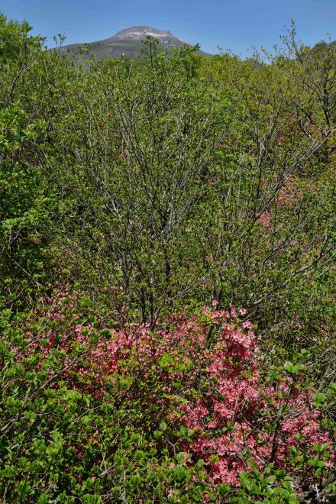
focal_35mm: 32
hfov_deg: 41.1
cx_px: 168
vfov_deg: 58.7
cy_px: 252
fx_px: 448
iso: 160
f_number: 13
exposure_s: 1/40
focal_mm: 32
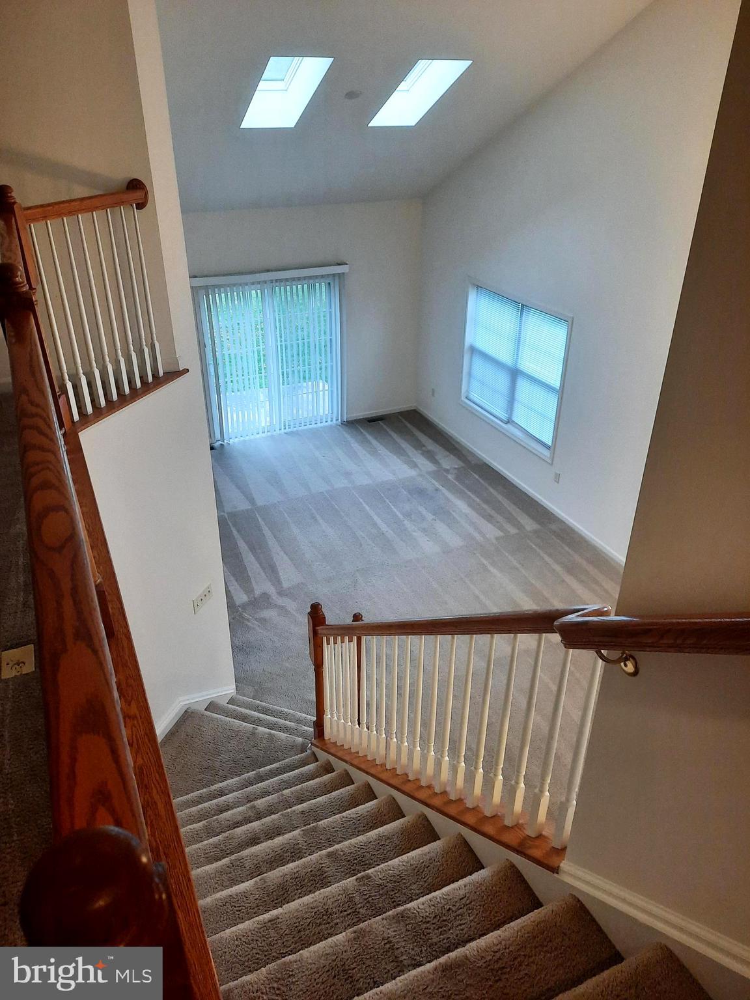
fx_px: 722
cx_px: 375
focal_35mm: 25
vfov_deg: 69.4
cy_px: 500
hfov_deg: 54.9
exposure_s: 1/60
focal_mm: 4.6
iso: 200
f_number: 2
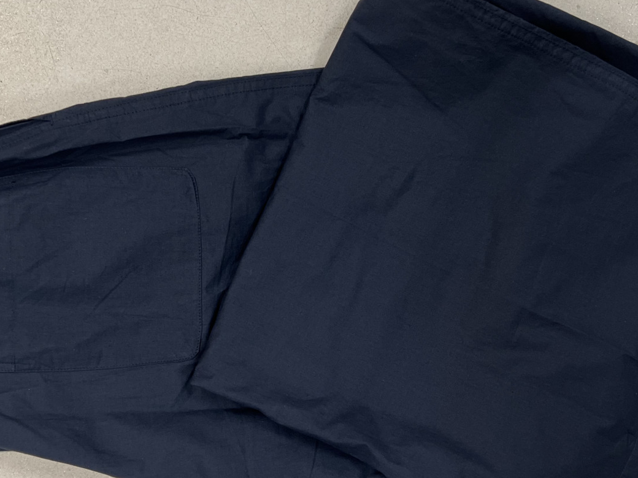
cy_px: 295
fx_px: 885
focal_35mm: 48
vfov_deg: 30.2
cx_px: 277
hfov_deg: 39.6
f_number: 1.5
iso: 125
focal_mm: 5.7
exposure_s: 1/100
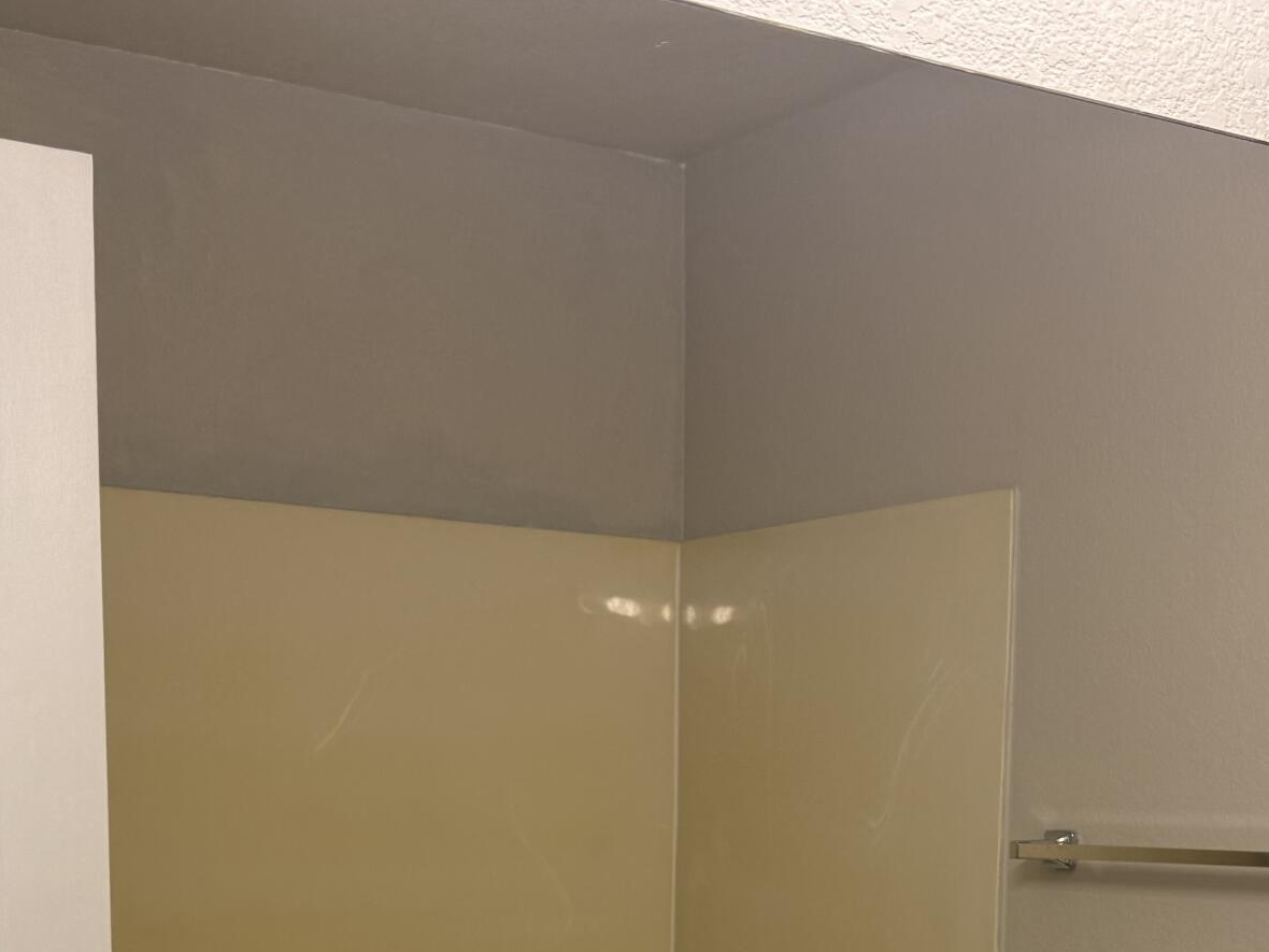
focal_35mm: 61
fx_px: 2236
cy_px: 1084
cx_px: 752
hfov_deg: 31.6
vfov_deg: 22.5
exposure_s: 1/120
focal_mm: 6.76
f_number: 1.78
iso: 80
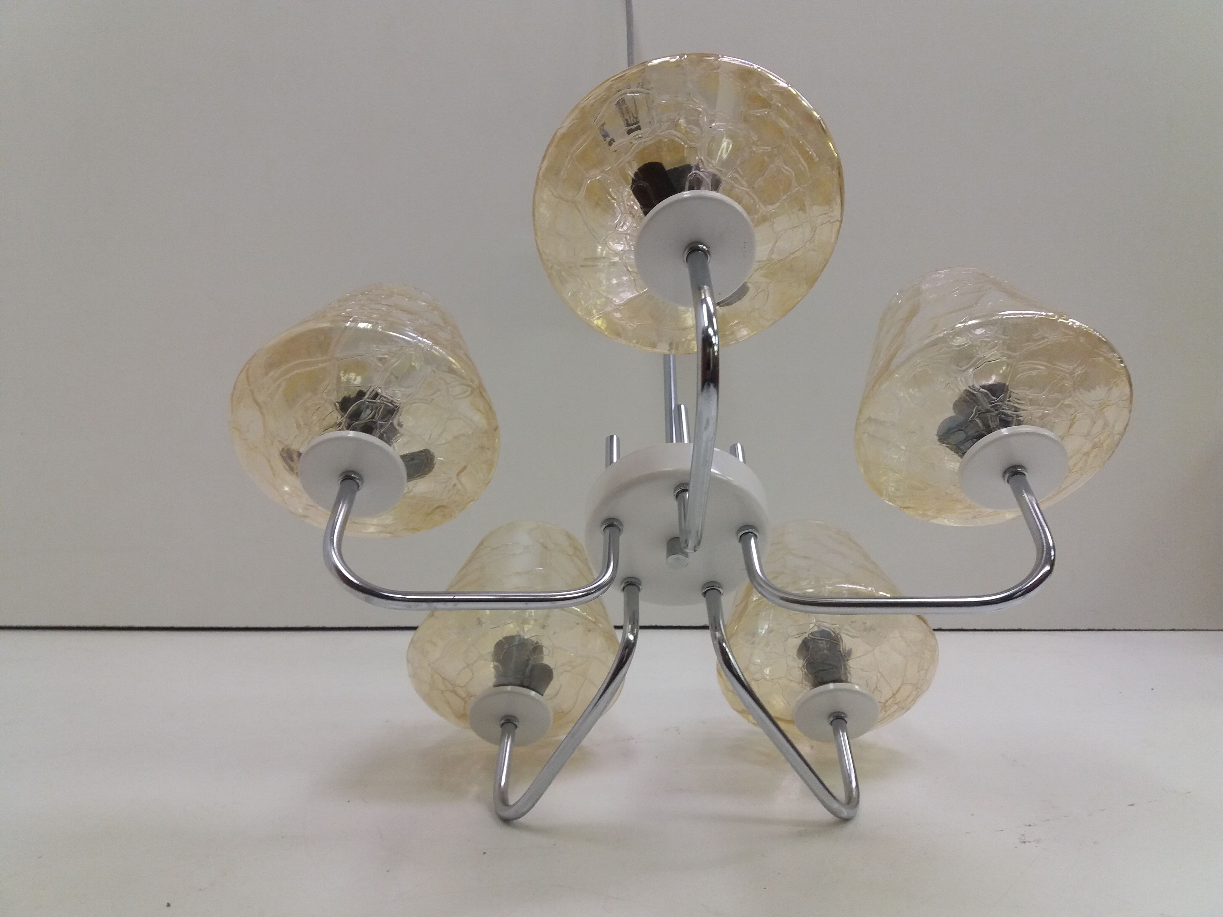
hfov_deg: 63.4
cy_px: 458
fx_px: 989
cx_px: 612
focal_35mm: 28
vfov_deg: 49.7
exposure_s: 1/33
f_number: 1.9
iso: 125
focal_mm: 3.7
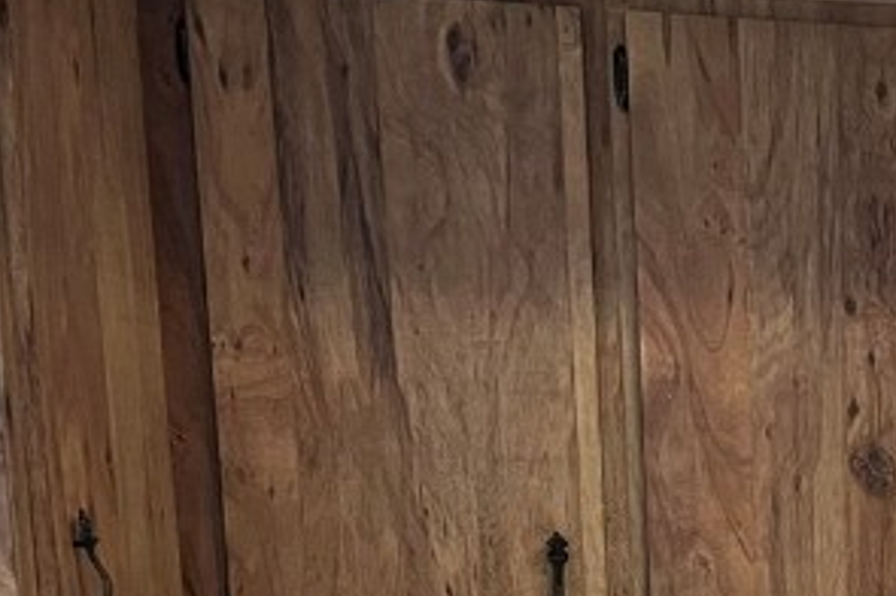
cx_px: 1333
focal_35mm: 94
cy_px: 1079
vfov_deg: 13.1
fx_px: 2337
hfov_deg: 19.1
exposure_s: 1/60
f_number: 1.5
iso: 200
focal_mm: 5.7
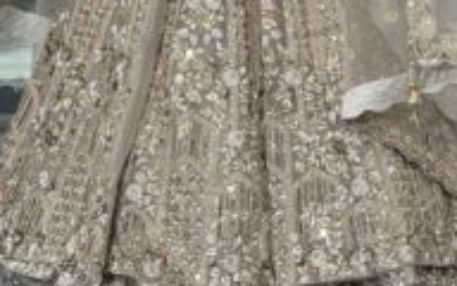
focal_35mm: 265
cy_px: -150
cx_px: 257
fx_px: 3301
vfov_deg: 4.9
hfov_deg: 7.9
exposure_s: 1/100
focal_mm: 15.66
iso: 200
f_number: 2.8
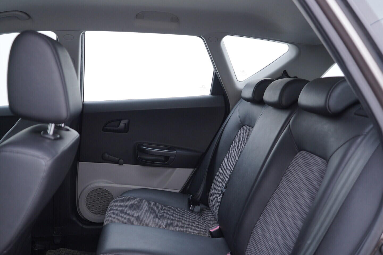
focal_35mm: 36
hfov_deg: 53.1
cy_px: 128
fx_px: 383
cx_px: 192
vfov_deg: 36.9
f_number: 2.8
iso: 125
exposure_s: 1/40
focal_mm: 24
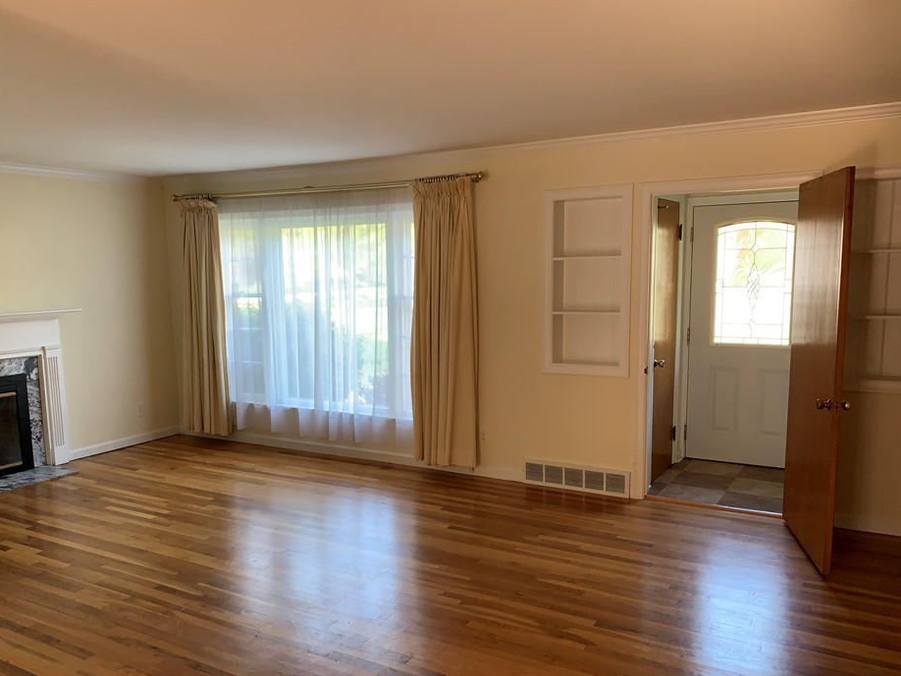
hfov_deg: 61.6
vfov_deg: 48.2
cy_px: 370
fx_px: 755
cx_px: 419
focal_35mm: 29
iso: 80
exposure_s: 1/60
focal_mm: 4.25
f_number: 1.8
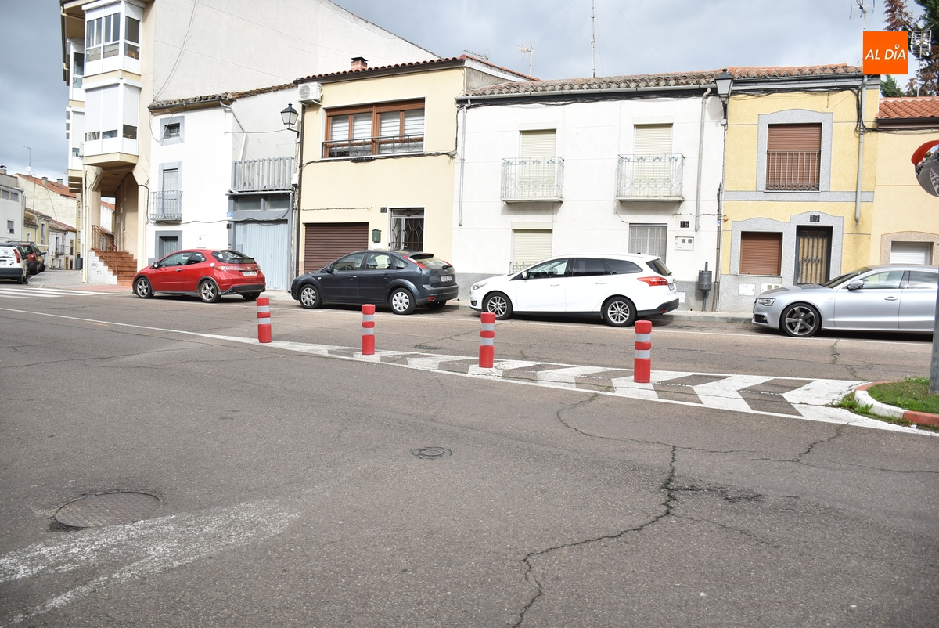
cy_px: 314
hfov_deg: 67.3
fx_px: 705
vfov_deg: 48.0
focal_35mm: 27
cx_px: 470
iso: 100
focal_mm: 18
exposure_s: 1/400
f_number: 3.5
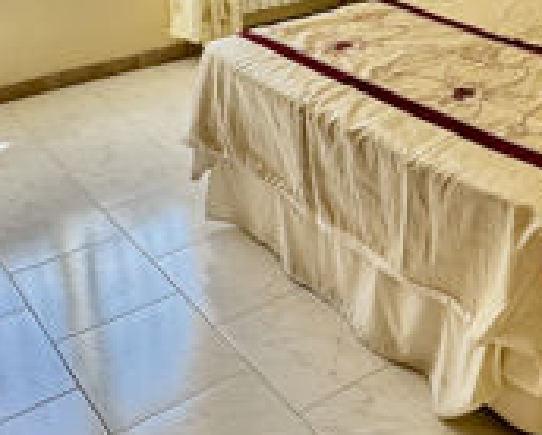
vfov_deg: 25.8
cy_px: -3
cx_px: 515
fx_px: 899
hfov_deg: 31.5
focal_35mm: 56
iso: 50
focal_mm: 2.22
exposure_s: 1/100
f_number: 2.2
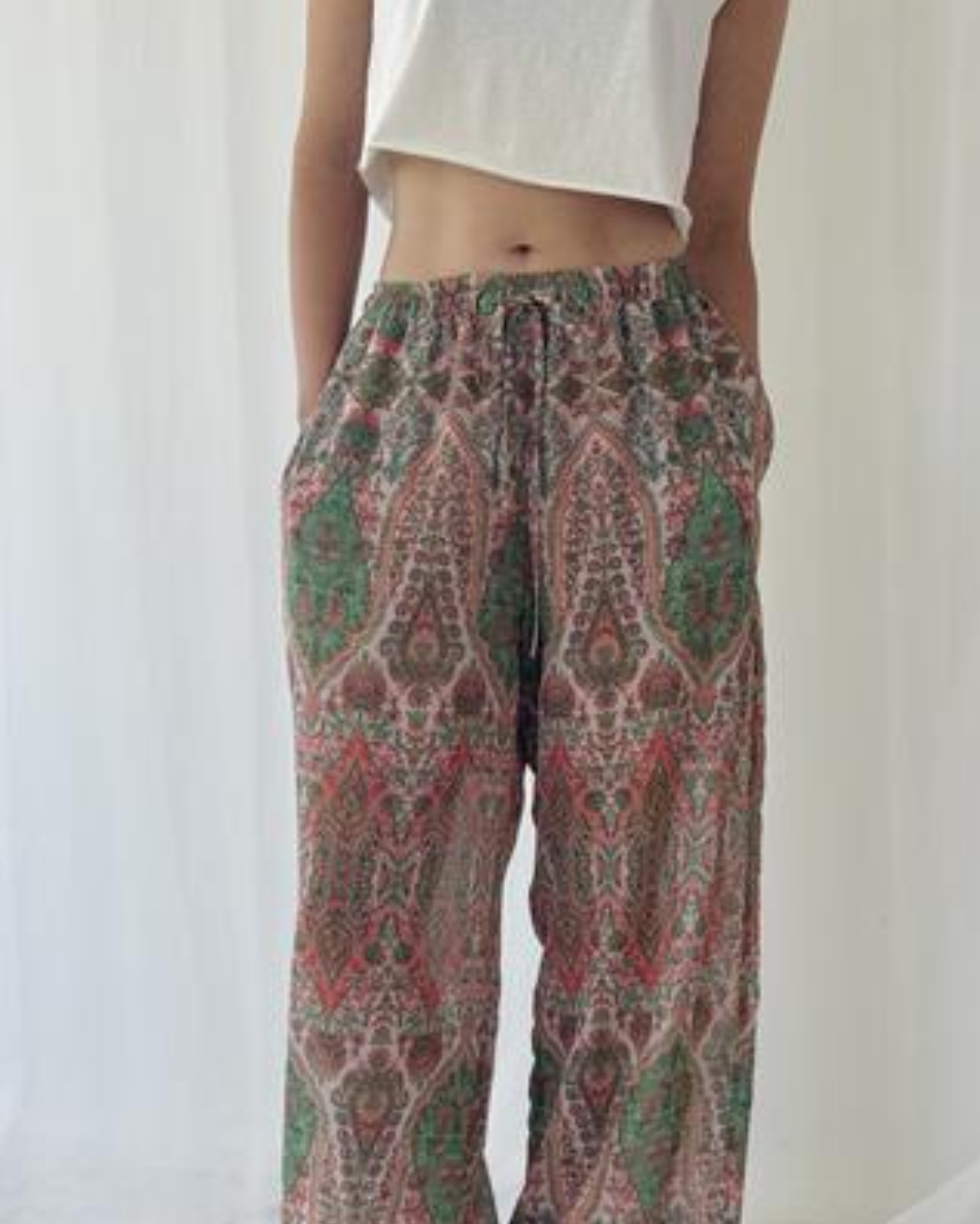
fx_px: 2283
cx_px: 492
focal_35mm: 63
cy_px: 793
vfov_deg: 29.8
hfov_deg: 24.2
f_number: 1.78
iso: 80
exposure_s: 1/121
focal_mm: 6.76
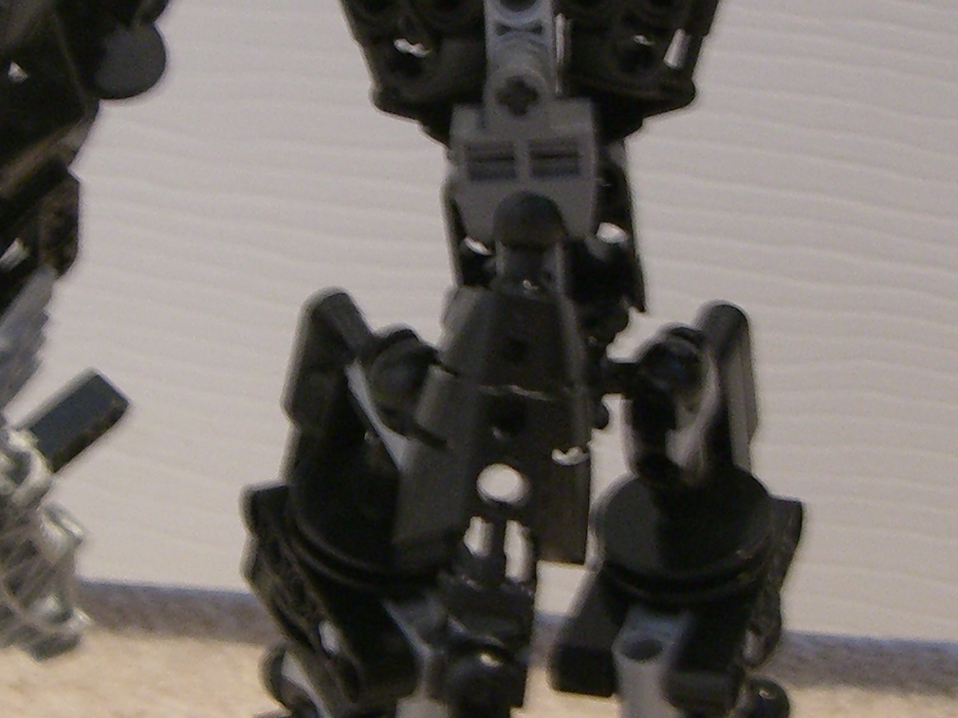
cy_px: 372
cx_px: 507
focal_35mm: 106
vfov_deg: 14.0
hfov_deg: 18.5
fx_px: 2933
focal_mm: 6.2
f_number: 2.7
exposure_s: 1/10
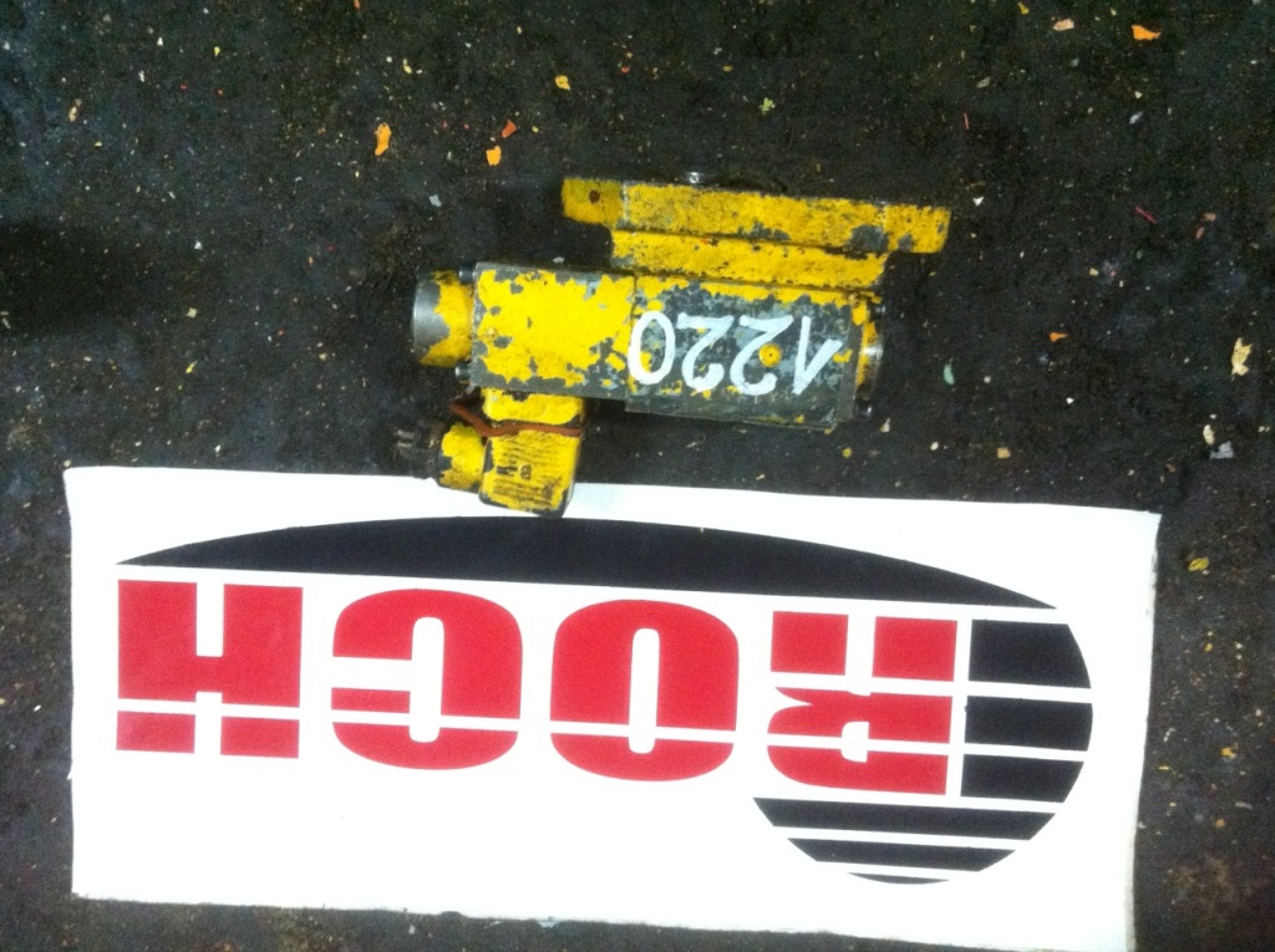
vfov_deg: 40.6
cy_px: 476
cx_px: 638
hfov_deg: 52.7
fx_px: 1287
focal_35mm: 35
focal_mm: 3.85
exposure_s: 1/17
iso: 800
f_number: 2.8
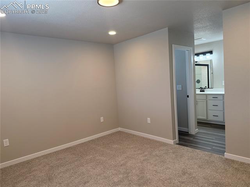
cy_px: 94
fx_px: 173
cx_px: 125
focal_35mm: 24
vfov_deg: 56.8
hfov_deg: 71.6
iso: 200
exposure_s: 1/237
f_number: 1.78
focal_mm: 6.76
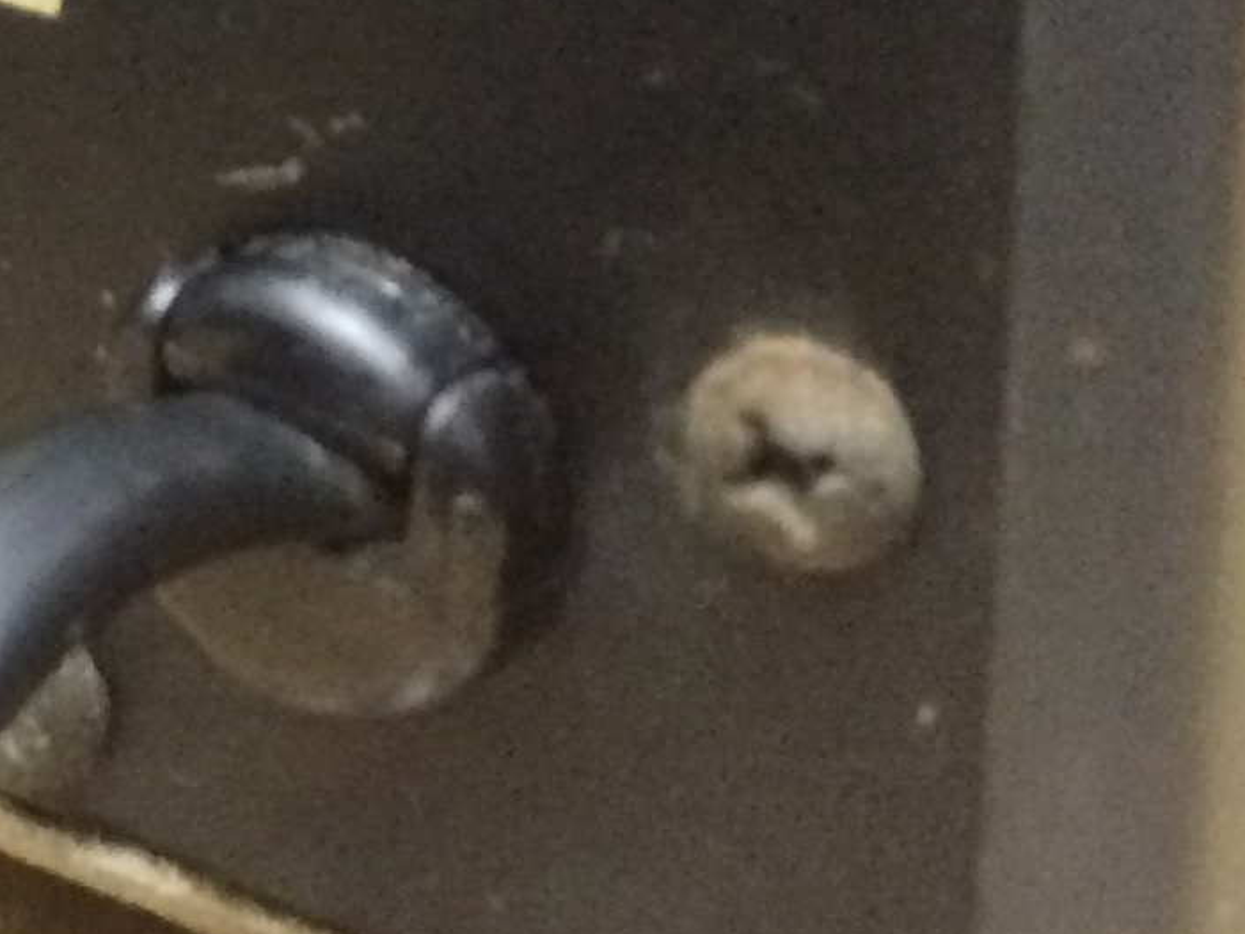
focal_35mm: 135
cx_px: -1337
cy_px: -733
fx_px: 4856
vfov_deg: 10.4
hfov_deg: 12.6
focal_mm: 4.15
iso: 320
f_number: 2.2
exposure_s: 1/20
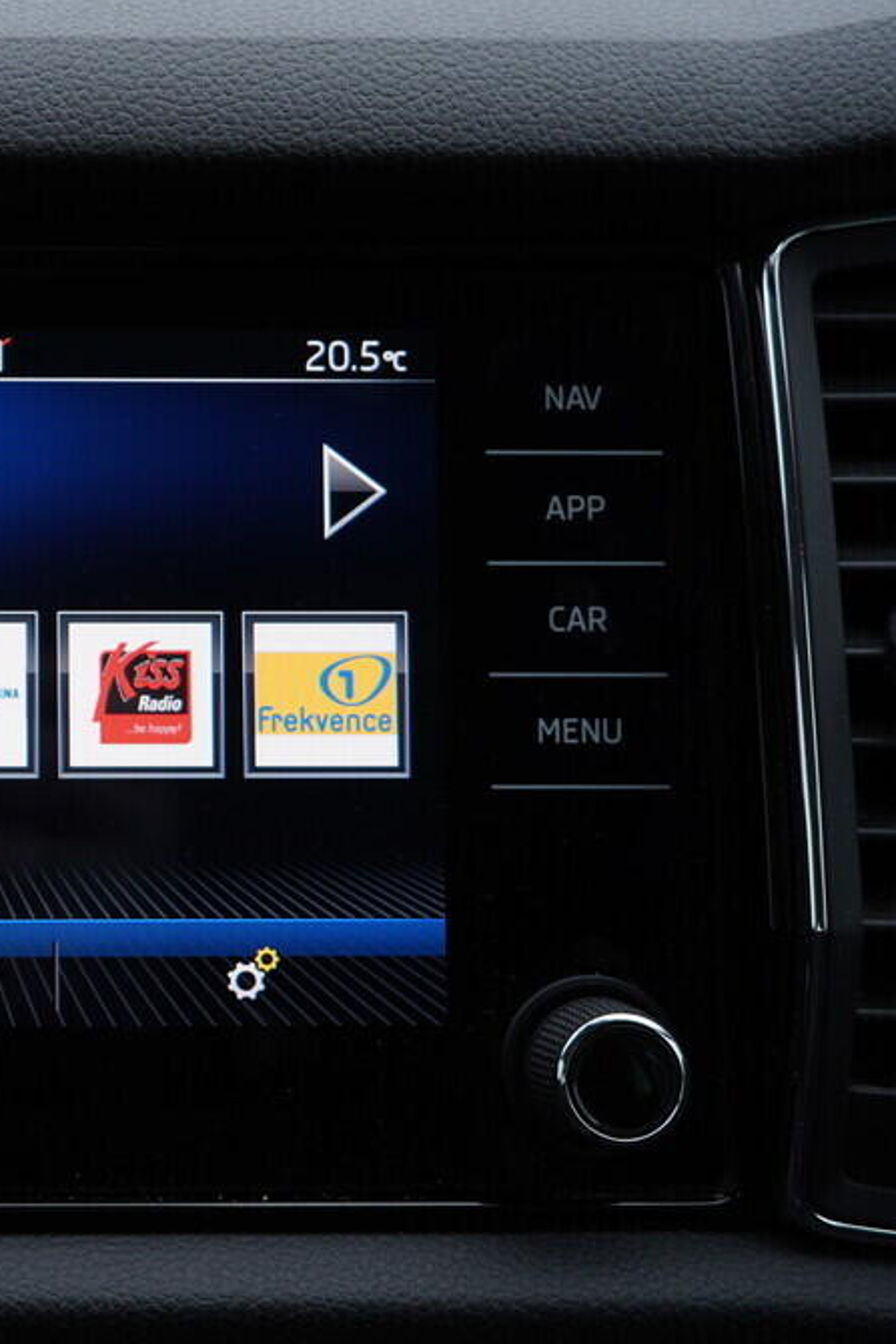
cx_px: -126
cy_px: 665
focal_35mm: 55
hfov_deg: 23.0
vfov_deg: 36.2
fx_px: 2052
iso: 125
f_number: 3.2
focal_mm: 24
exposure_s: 1/50
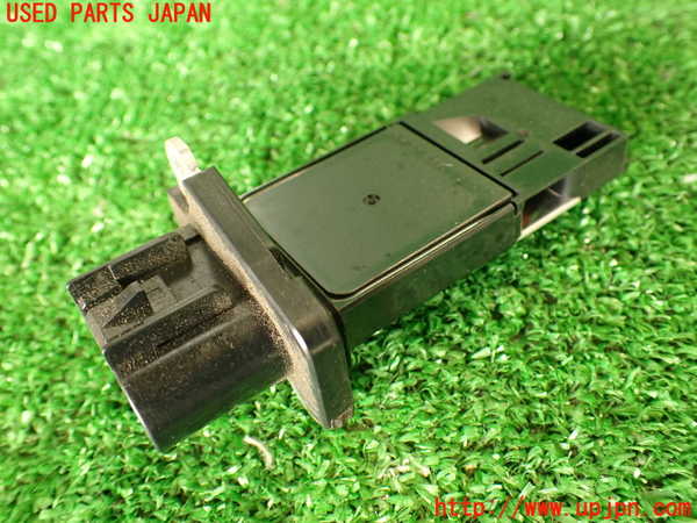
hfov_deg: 56.8
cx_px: 348
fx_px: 644
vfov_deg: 44.2
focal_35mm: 32
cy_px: 262
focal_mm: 5.79
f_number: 2.4
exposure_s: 1/30
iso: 400
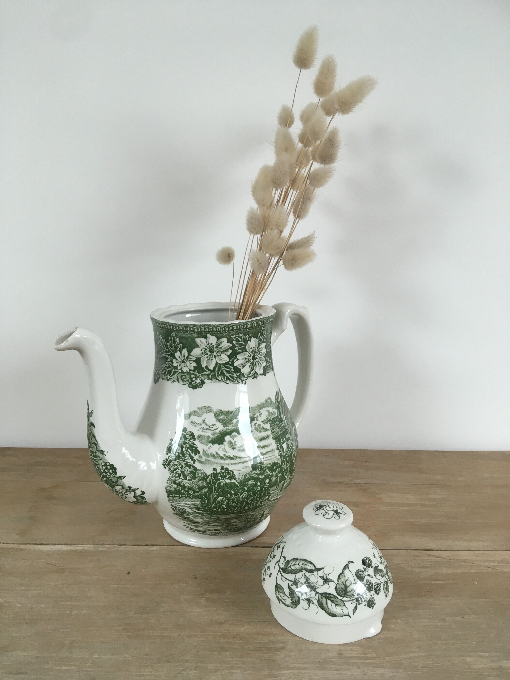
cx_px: 255
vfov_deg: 61.7
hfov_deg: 48.2
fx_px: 570
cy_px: 340
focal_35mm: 29
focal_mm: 4.15
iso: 25
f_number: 2.2
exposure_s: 1/33
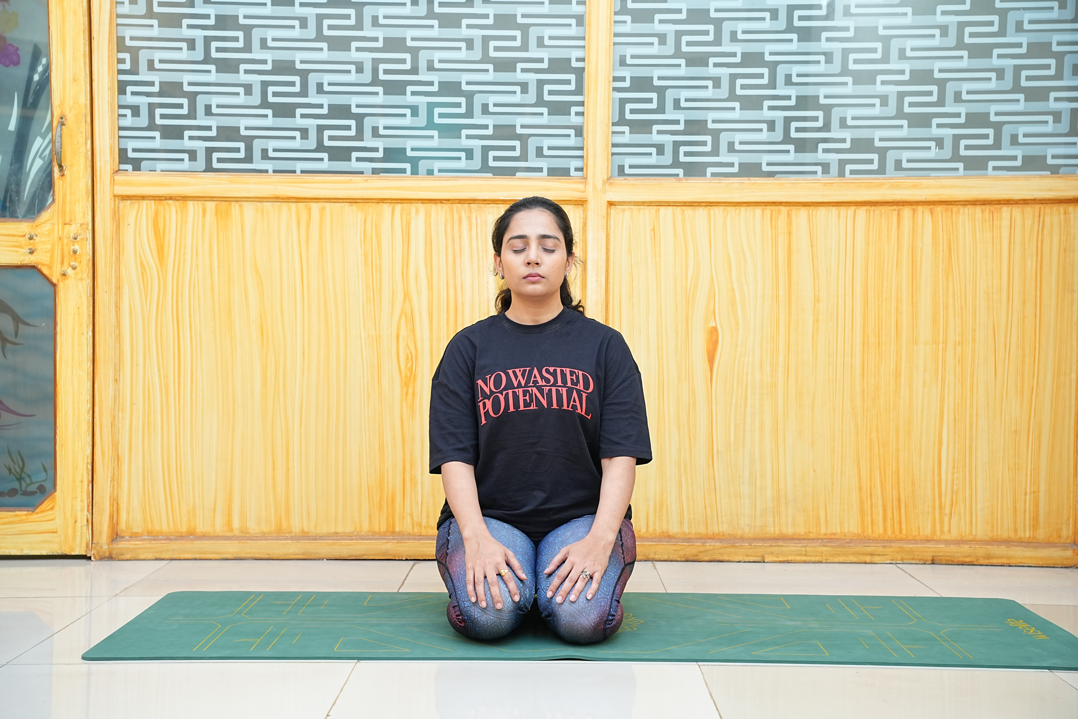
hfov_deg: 42.0
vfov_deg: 28.7
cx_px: 539
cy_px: 360
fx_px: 1404
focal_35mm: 47
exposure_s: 1/200
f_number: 4.5
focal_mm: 46.9
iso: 1600
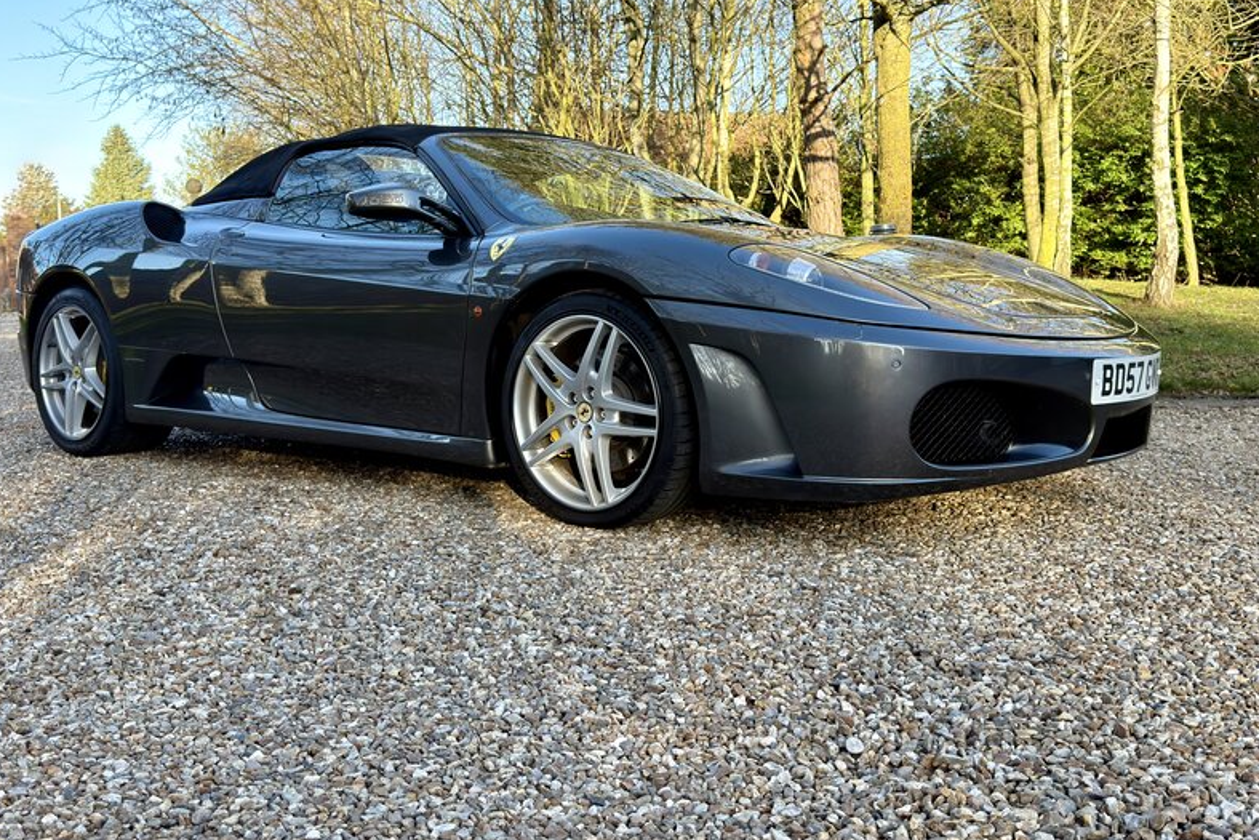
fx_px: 1294
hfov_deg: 51.9
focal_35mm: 37
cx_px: 622
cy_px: 378
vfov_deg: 35.9
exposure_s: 1/724
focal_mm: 6.76
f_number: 1.78
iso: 100
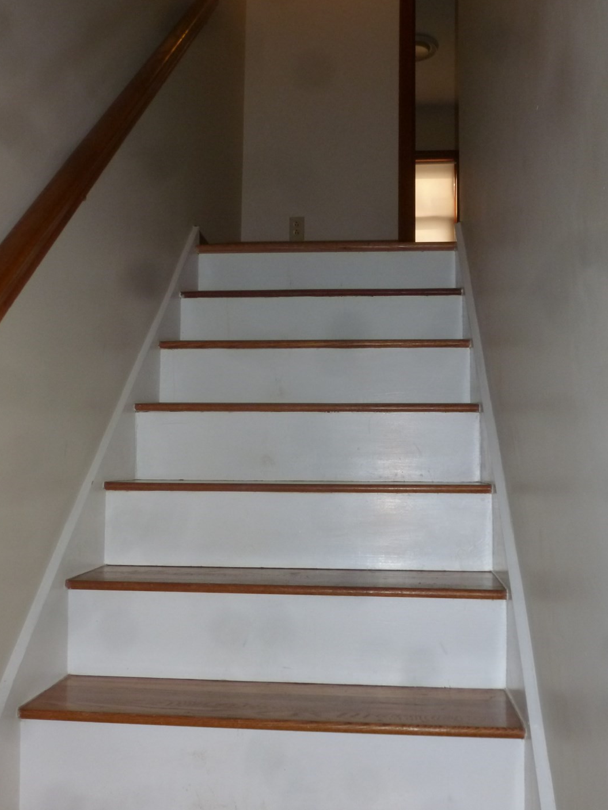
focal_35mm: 36
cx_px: 307
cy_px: 427
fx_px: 843
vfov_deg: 51.3
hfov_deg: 39.7
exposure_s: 1/60
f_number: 3.6
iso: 200
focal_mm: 5.9
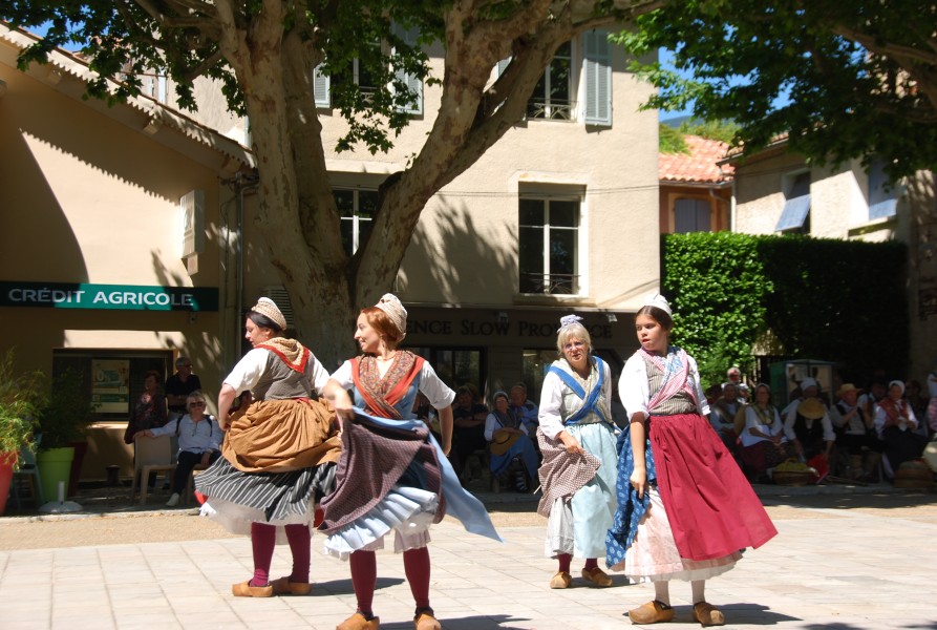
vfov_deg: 19.0
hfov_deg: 28.0
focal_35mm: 72
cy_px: 315
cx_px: 468
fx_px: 1878
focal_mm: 48
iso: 100
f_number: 8
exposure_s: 1/200
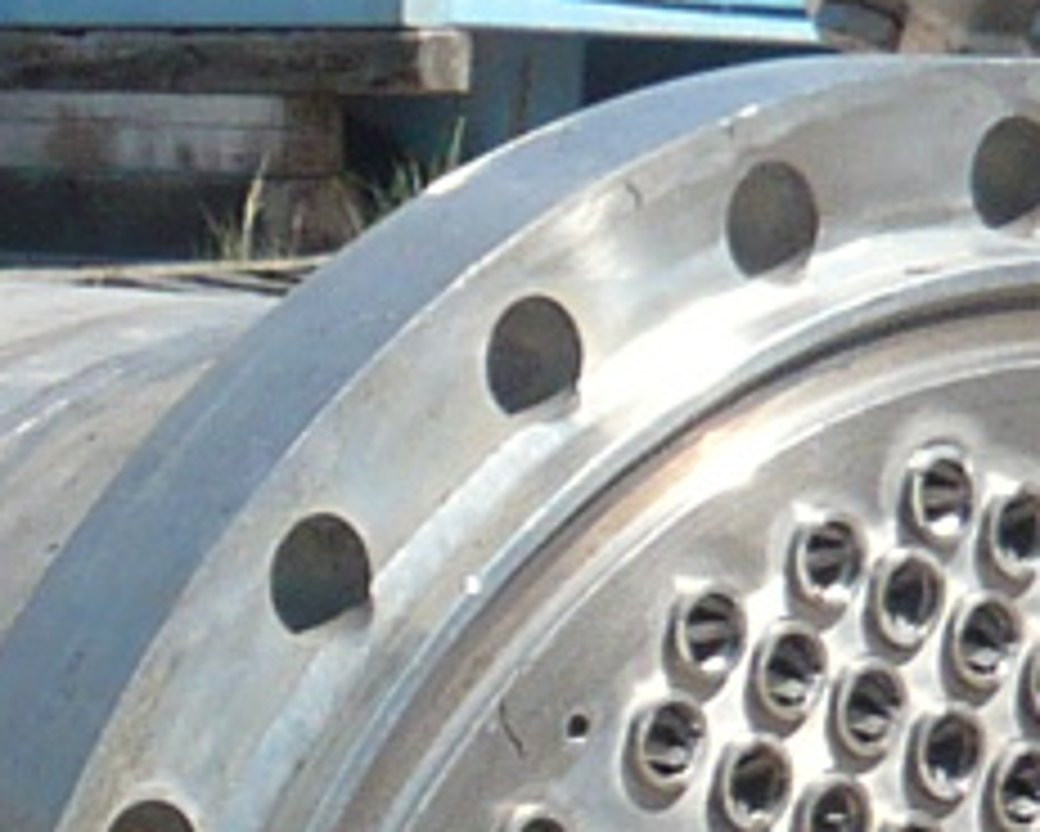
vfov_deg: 5.6
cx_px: -599
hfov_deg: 6.9
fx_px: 8499
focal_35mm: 276
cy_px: 1196
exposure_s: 1/125
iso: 100
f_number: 9
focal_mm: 5.5
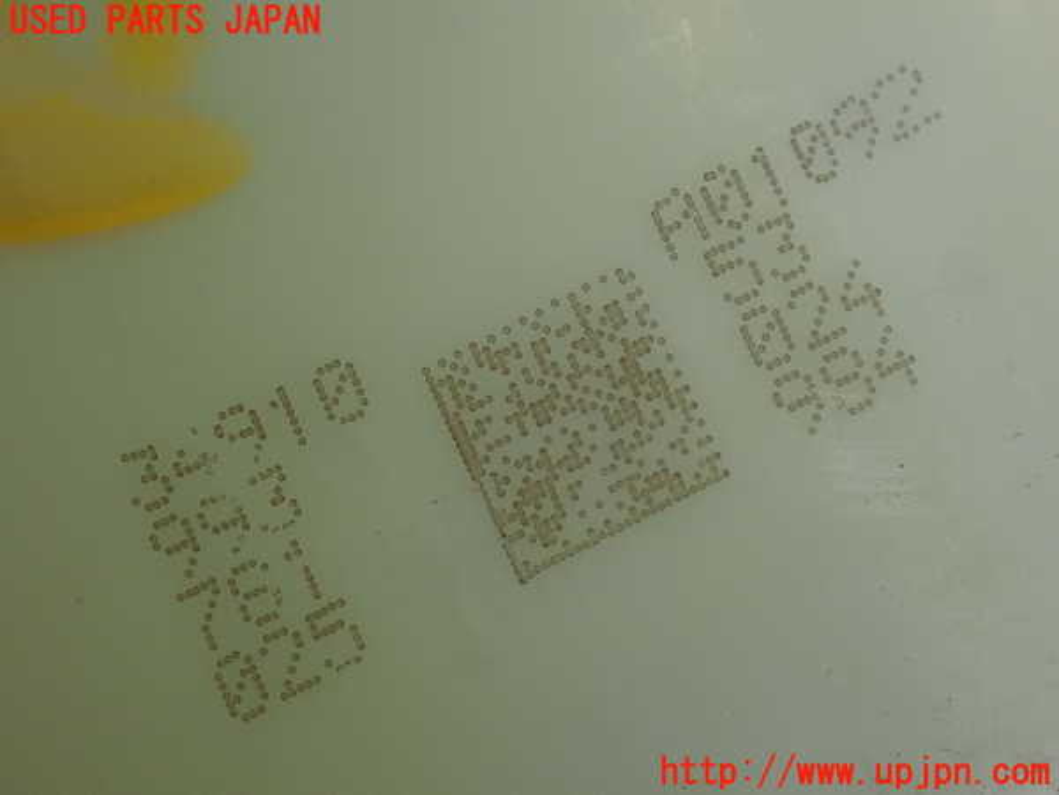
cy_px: 398
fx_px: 2509
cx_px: 530
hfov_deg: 23.8
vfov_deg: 18.0
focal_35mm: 82
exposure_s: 1/125
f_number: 4.3
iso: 400
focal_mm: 14.62
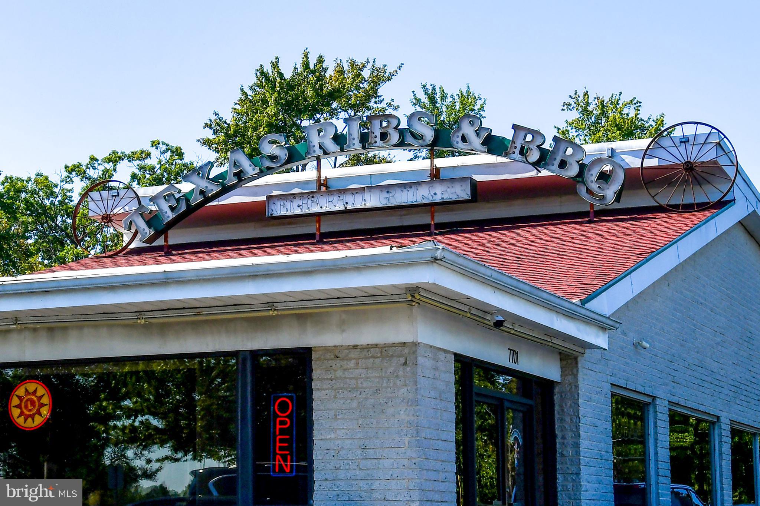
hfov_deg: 53.1
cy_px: 253
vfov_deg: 36.9
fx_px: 760
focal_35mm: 36
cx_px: 380
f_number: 8
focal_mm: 24
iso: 100
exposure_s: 1/320
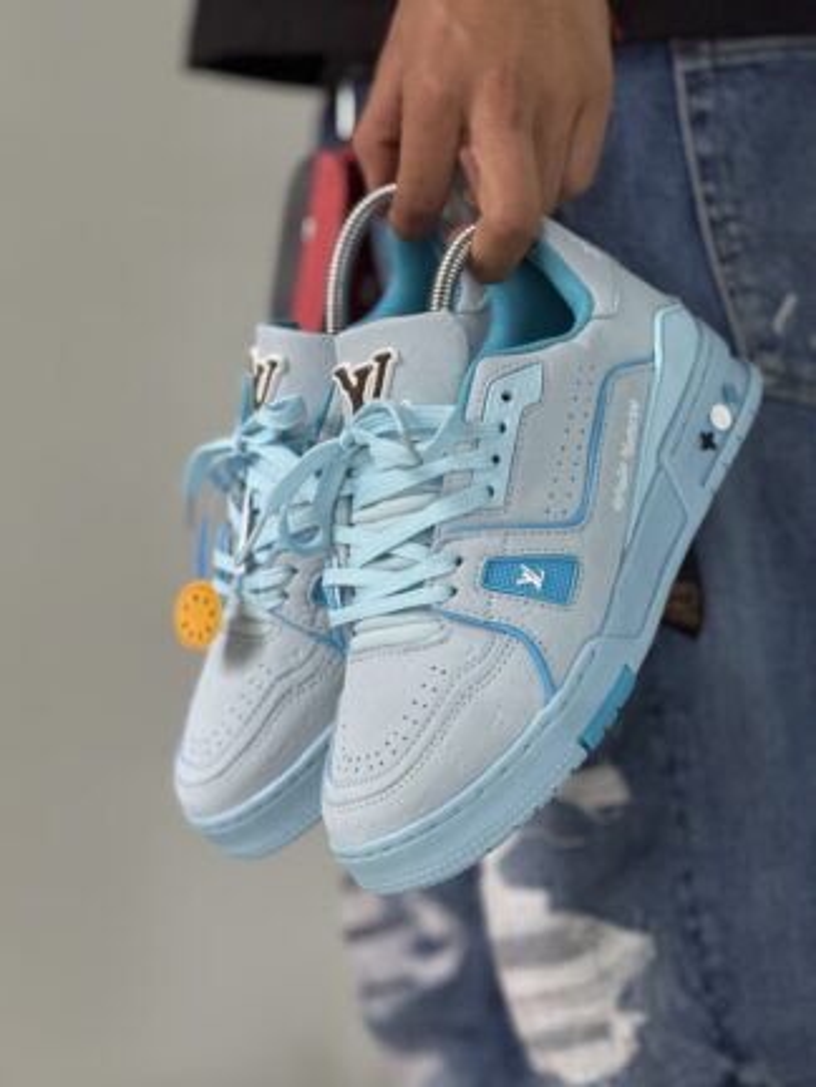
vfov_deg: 16.4
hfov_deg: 12.3
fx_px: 3772
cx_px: 408
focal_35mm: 120
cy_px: 544
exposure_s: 1/120
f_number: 2.8
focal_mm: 15.66
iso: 320
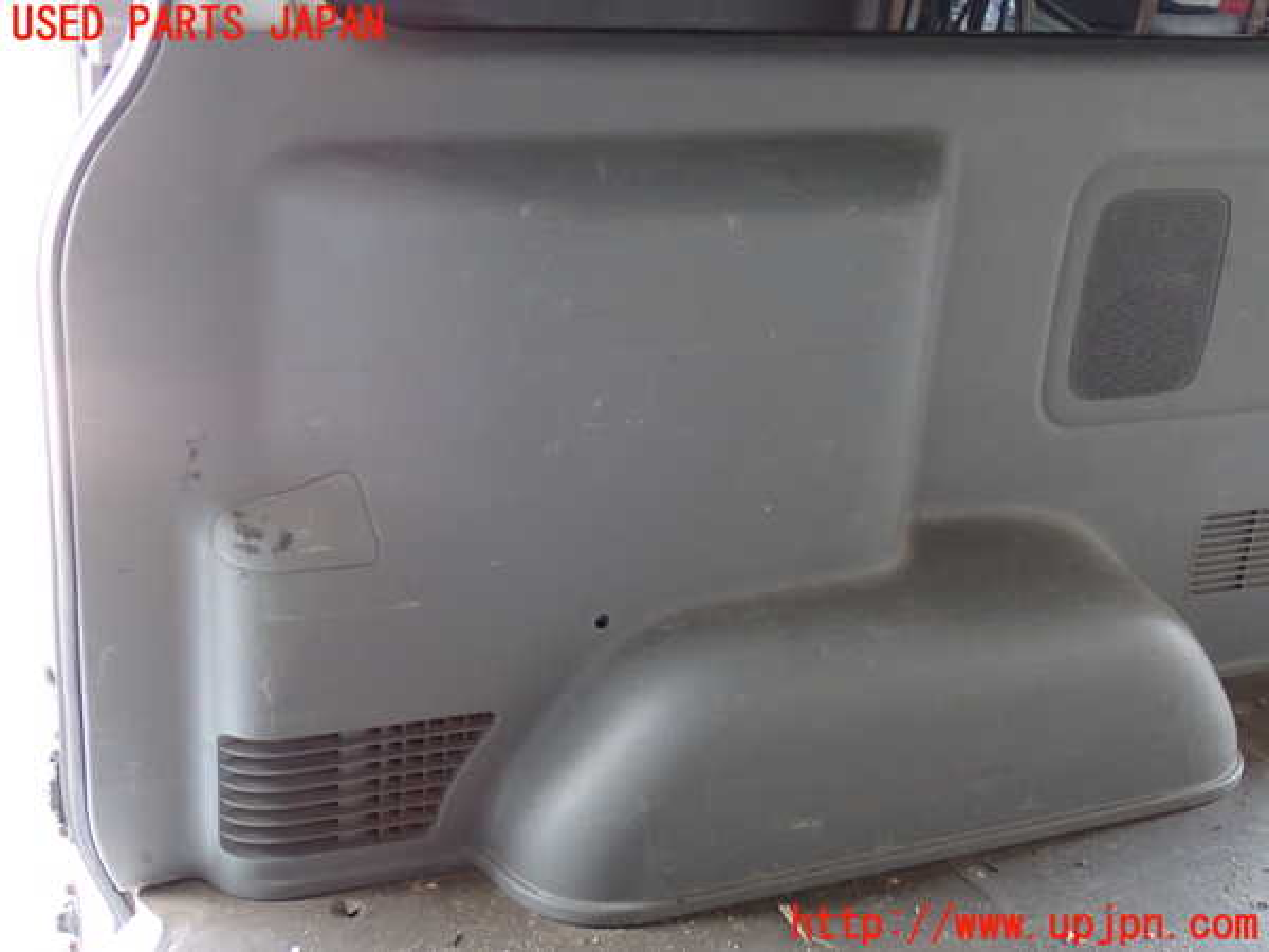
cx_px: 634
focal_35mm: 47
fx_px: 1723
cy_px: 476
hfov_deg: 40.4
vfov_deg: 30.9
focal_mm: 8.4
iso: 800
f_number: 3.1
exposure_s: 1/40
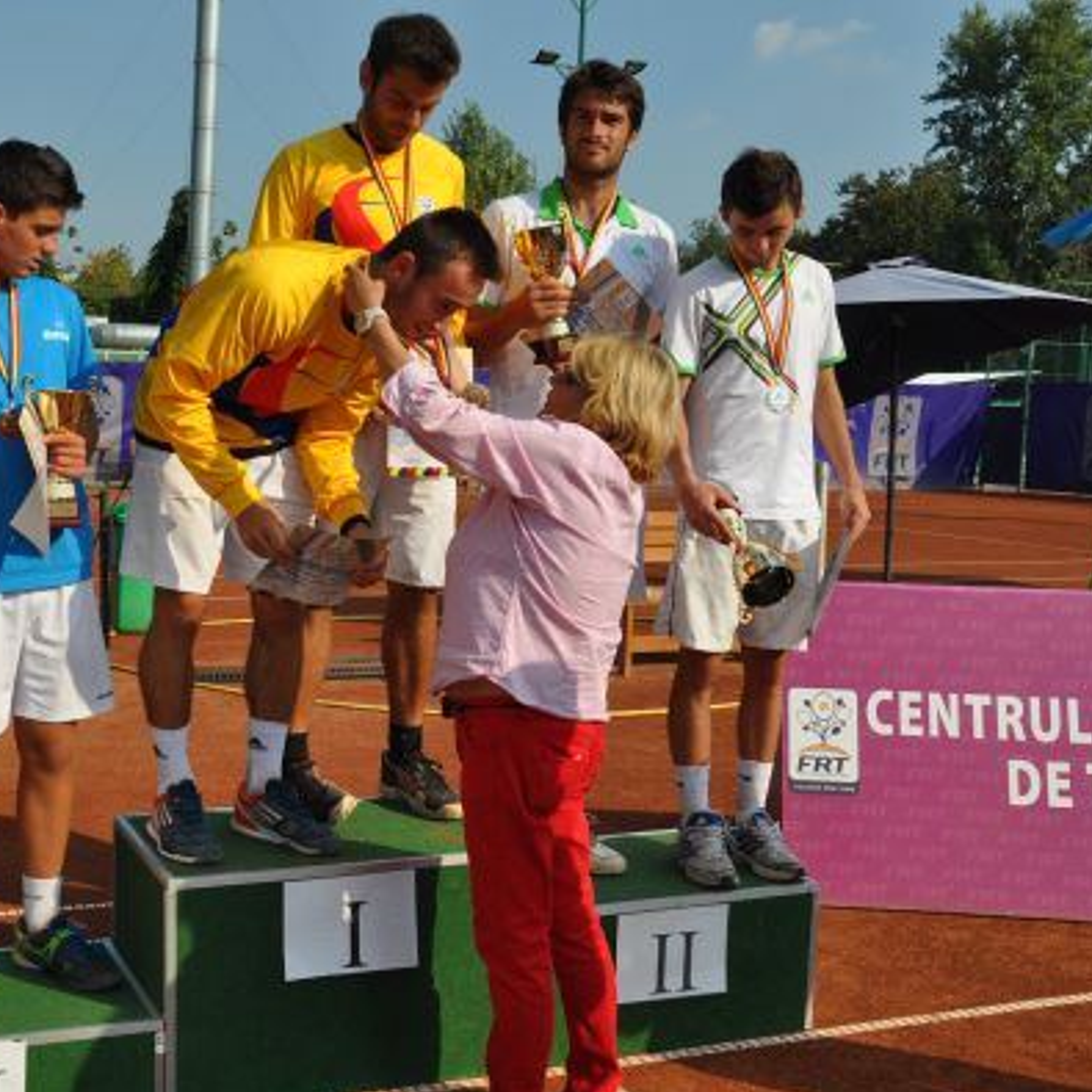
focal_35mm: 41
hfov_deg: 40.3
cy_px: 549
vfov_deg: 41.3
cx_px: 301
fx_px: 1451
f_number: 10
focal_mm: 21
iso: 200
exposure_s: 1/400
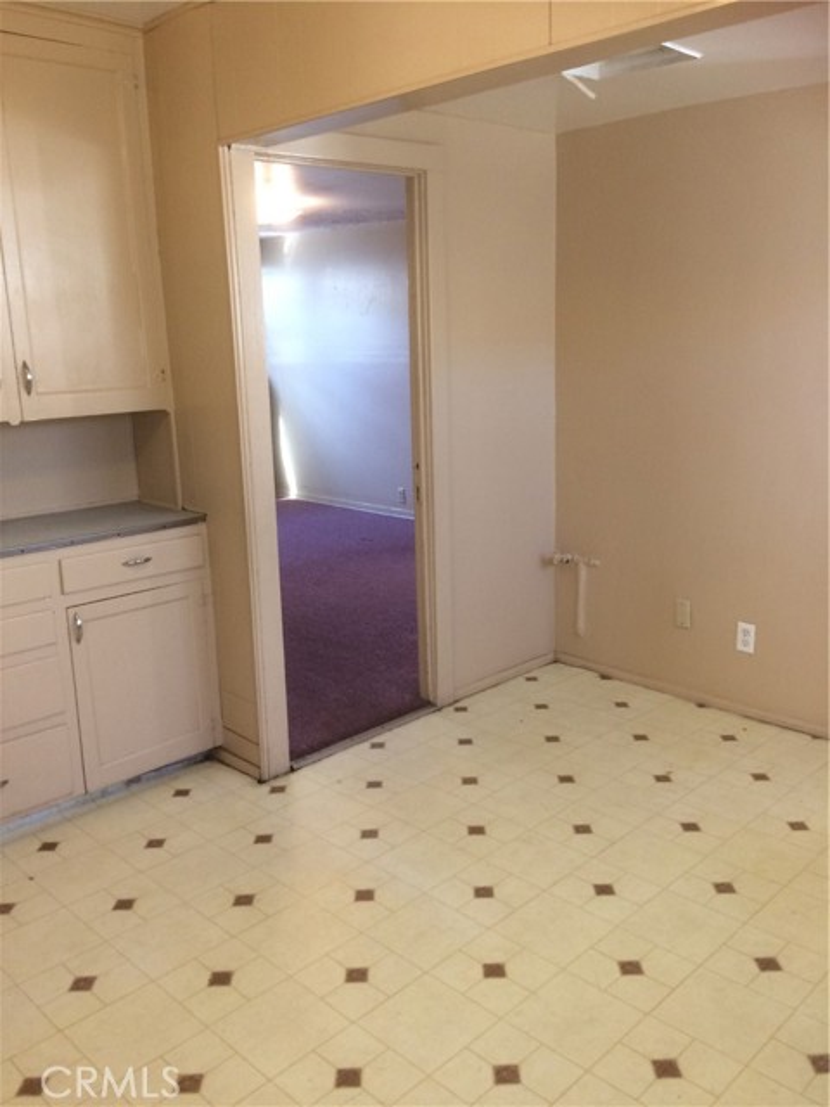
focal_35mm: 29
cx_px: 415
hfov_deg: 48.2
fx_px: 927
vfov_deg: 61.7
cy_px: 554
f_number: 2.2
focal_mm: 4.15
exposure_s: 1/30
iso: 100
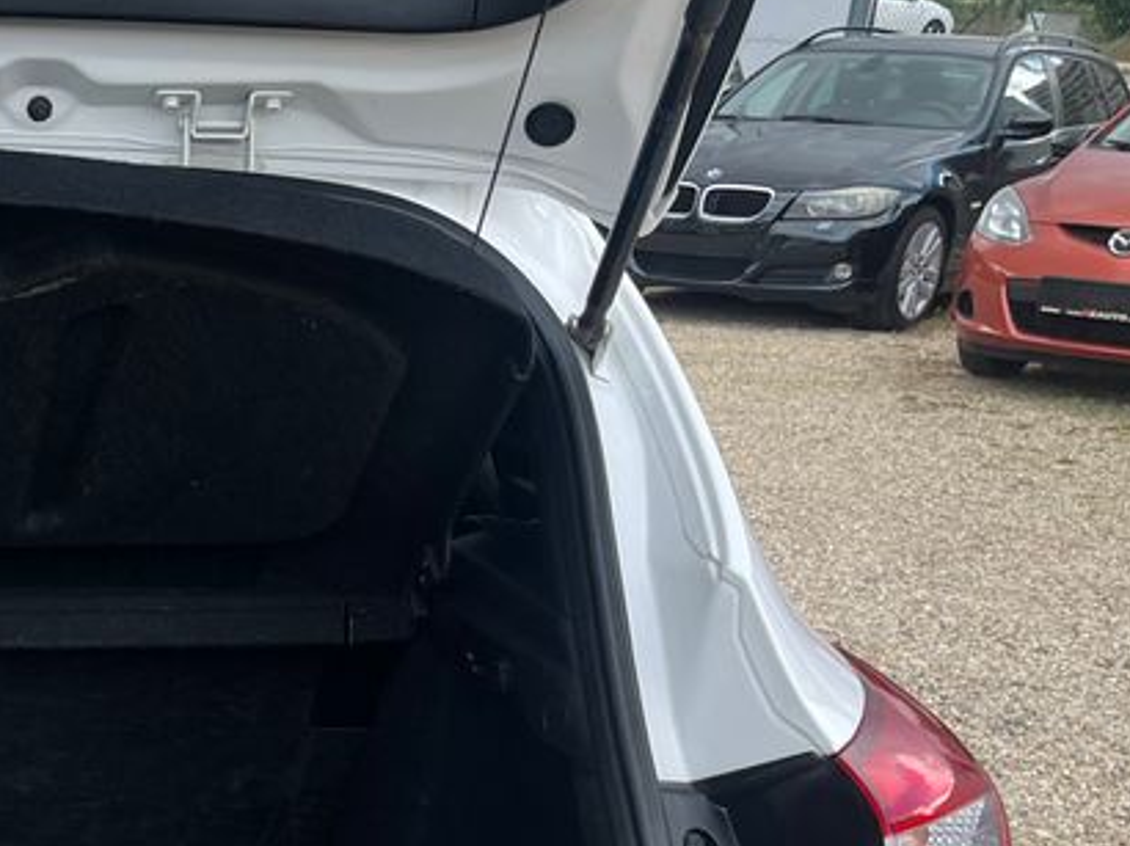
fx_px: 2121
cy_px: 893
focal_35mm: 65
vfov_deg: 21.6
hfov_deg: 26.7
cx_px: -207
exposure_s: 1/793
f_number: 1.6
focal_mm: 5.1
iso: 50
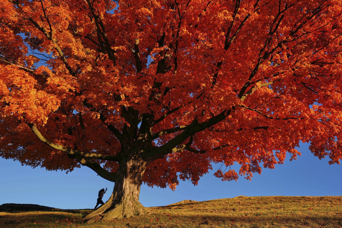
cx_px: 171
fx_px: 228
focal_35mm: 24
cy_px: 114
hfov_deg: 73.7
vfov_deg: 53.1
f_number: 8
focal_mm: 24
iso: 200
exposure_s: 1/400
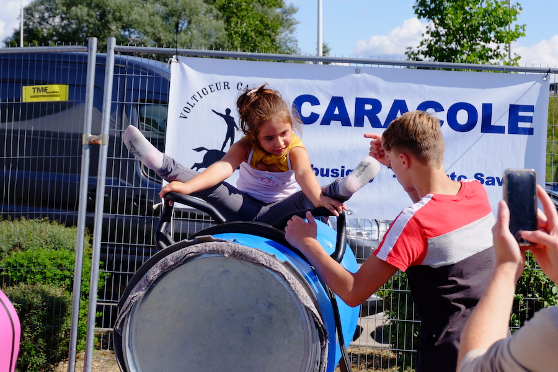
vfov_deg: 21.6
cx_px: 279
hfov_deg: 31.9
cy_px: 186
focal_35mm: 63
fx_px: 976
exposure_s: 1/2200
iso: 800
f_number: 5.6
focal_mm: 41.8
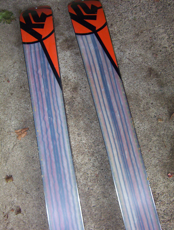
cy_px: 115
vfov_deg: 51.2
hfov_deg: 39.8
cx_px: 87
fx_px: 240
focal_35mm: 36
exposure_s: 1/30
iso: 140
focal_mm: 5.54
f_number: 2.76
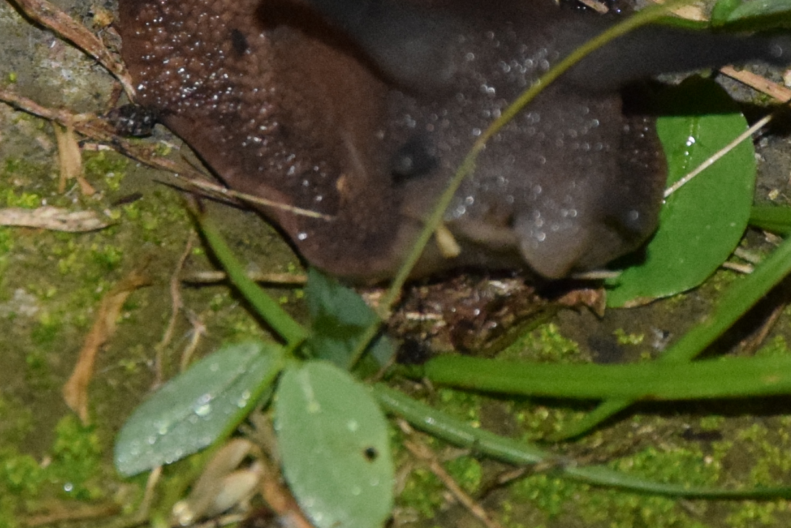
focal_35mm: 777
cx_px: 427
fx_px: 17081
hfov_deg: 2.7
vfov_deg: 1.8
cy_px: 38
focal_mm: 105
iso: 3200
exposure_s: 1/60
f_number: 5.6
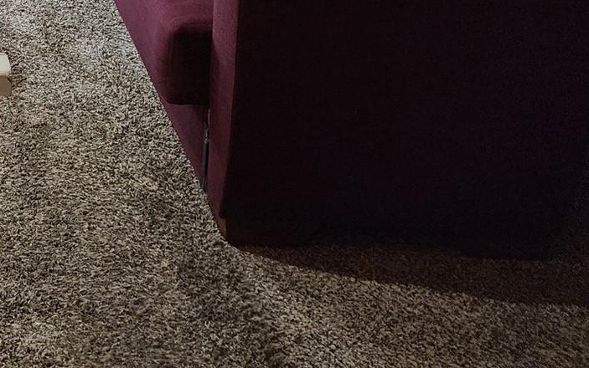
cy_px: -226
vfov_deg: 16.3
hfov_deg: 23.9
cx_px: -256
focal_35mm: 71
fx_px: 1140
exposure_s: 1/120
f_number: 1.8
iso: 500
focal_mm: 6.4
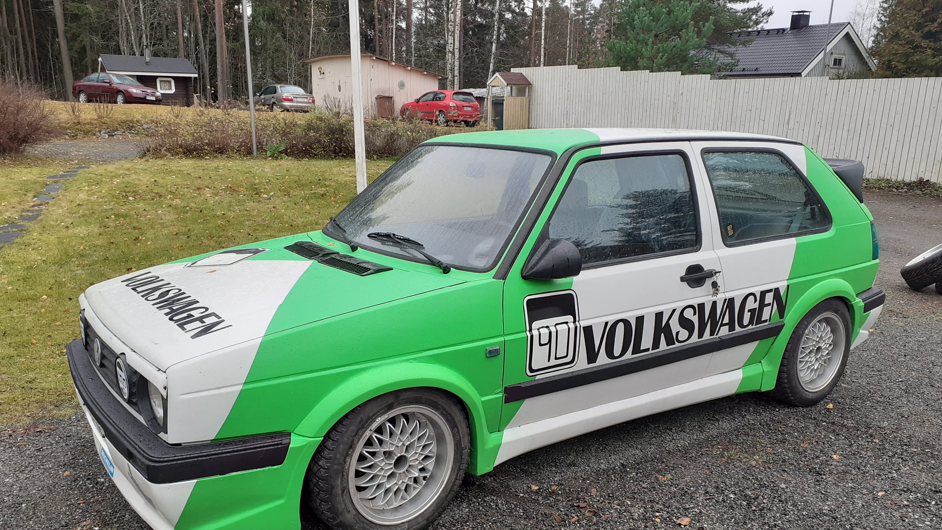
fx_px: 749
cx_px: 465
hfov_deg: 64.3
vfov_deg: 38.5
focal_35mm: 30
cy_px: 352
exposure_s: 1/100
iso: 40
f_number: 1.9
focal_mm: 3.6
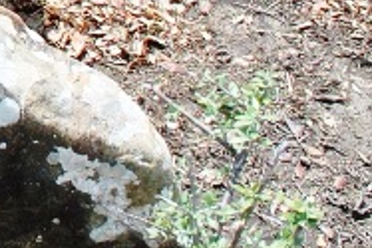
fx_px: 1530
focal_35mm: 148
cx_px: -507
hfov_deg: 11.5
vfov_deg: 8.7
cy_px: -277
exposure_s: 1/200
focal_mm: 18
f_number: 10
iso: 200
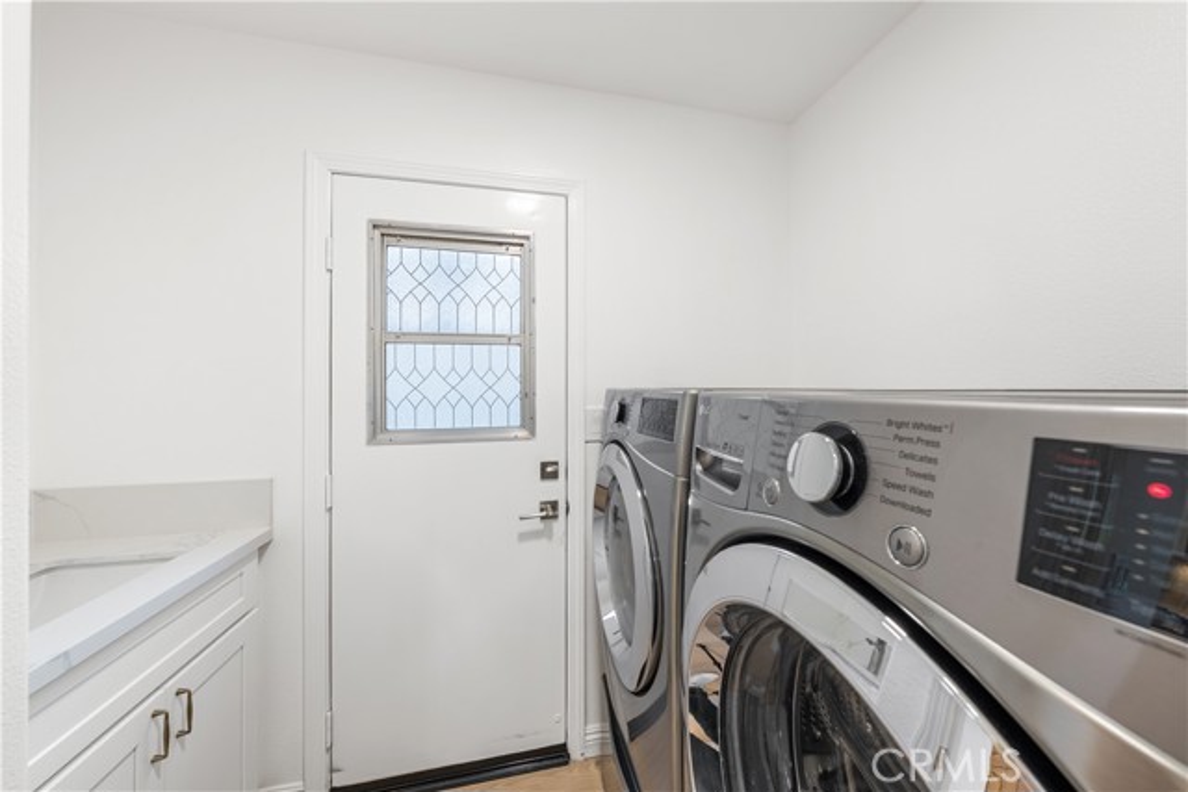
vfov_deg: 90.0
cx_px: 594
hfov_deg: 112.6
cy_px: 396
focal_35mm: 12
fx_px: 396
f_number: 8
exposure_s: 1.3
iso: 80
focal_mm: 12
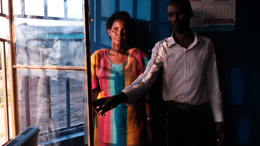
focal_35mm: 37
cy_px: 72
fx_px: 255
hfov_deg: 54.0
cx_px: 130
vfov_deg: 32.0
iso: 1000
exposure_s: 1/125
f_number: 5.6
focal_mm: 23
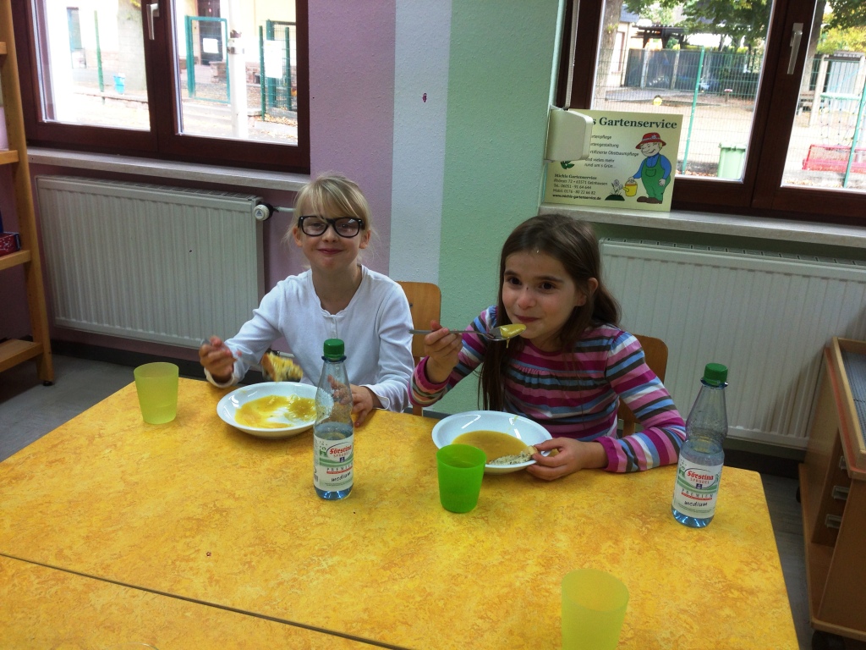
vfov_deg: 42.9
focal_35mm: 33
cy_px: 325
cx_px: 433
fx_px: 826
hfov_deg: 55.4
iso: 64
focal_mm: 4.12
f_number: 2.4
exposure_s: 1/60
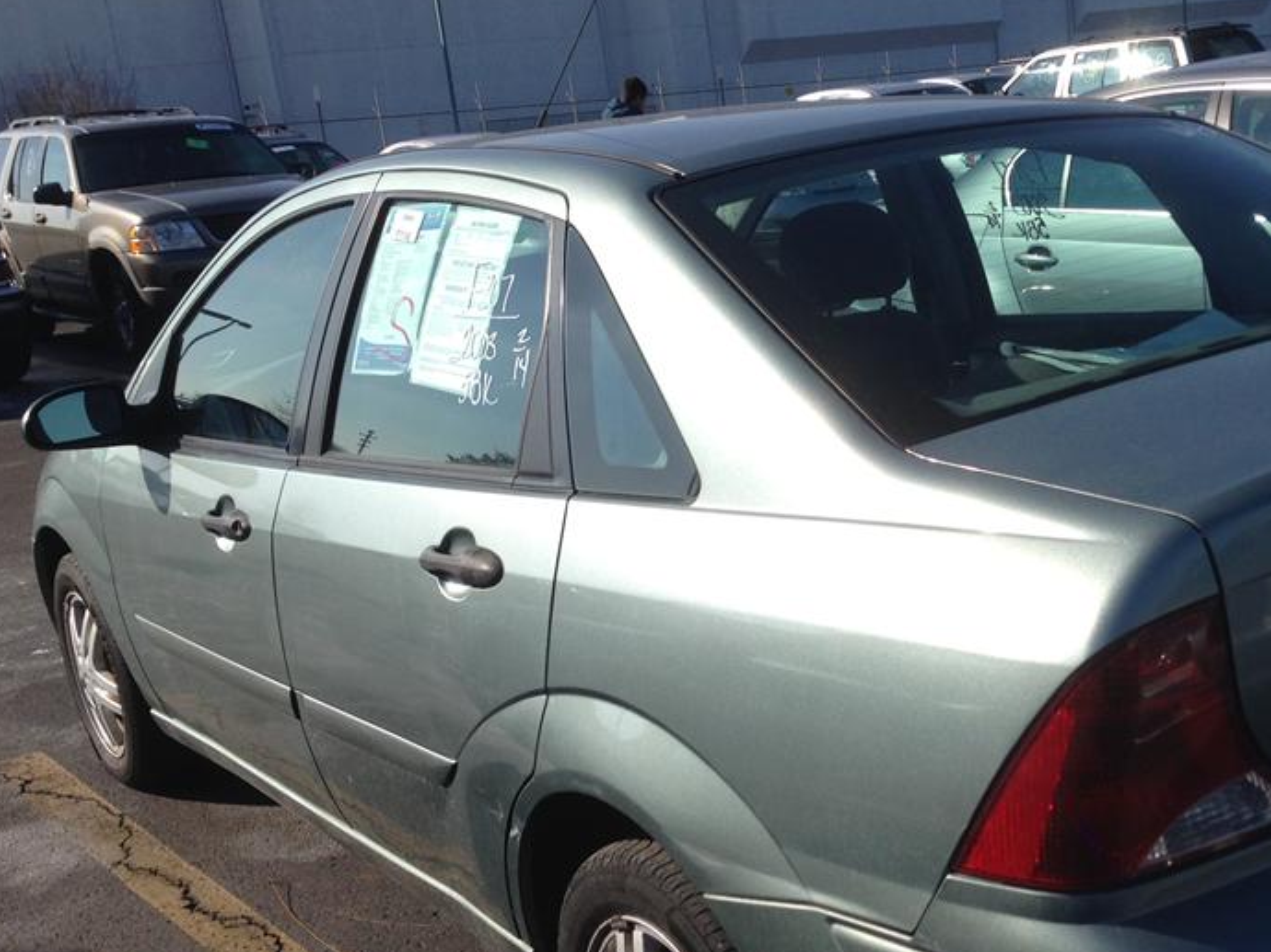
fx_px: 1799
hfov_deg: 38.2
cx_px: 903
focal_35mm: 49
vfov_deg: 29.6
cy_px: 567
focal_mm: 4.13
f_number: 2.4
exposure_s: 1/1642
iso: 50
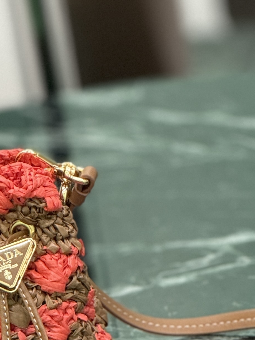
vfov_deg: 5.0
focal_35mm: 395
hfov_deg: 3.8
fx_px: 3879
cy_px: 231
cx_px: -39
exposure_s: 1/100
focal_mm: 15.66
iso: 500
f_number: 2.8
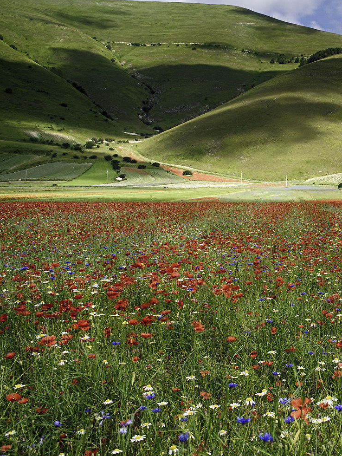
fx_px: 619
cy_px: 160
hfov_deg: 25.6
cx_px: 466
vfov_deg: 40.0
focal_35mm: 47
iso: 160
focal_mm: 20
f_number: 8
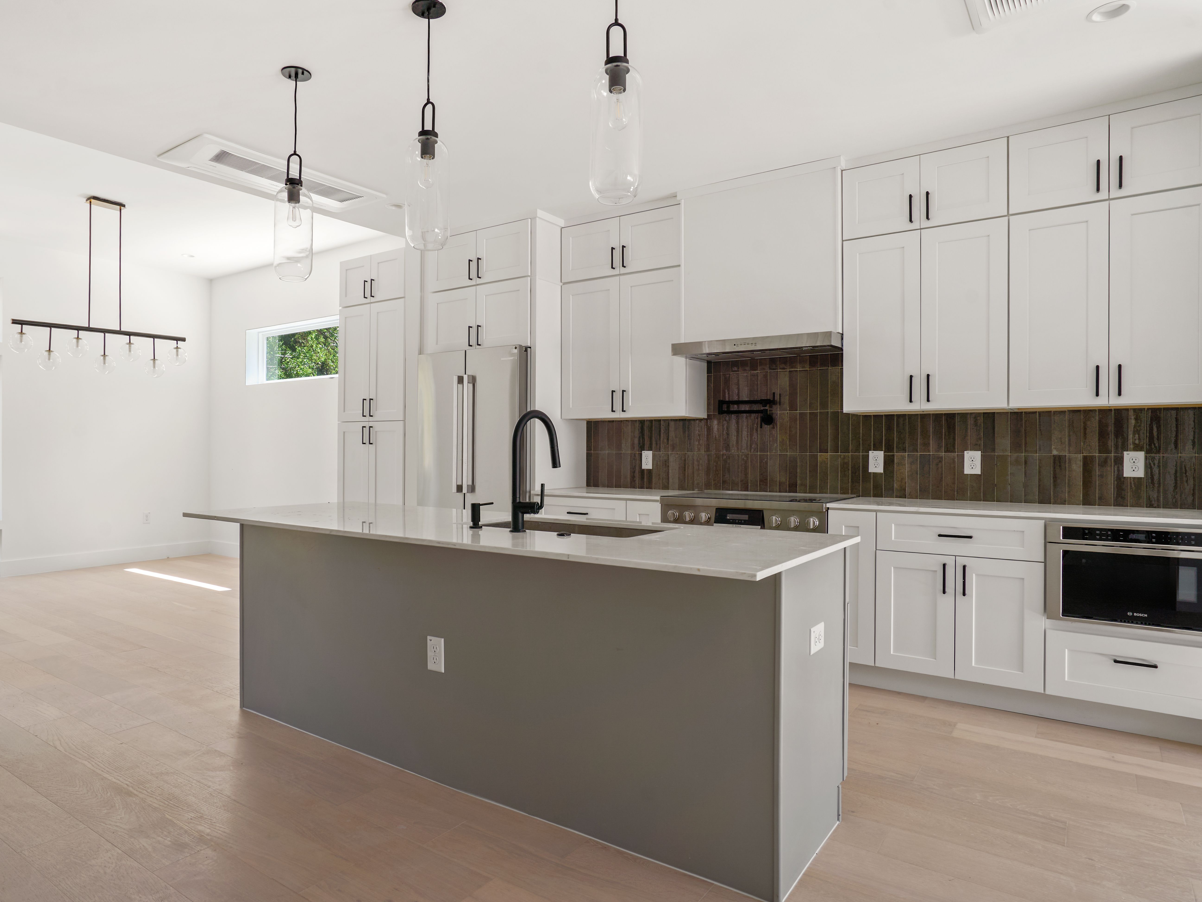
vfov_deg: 66.0
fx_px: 694
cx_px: 539
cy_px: 459
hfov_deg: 81.5
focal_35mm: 20
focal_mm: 18
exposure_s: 1/10
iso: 100
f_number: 8
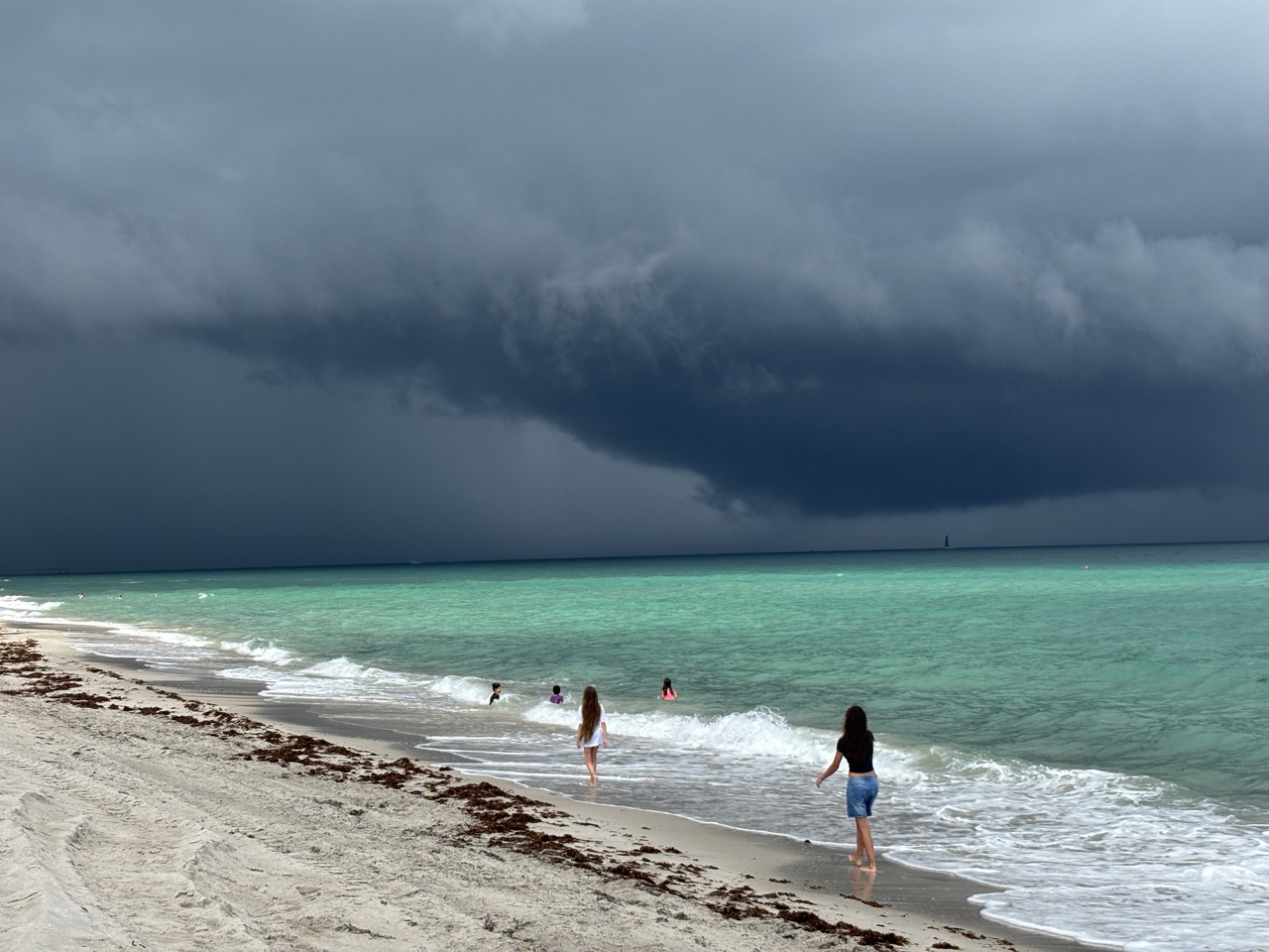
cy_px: 476
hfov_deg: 36.8
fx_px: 1906
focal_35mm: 52
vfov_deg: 28.0
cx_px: 634
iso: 40
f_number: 1.6
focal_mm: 5.96
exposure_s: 1/2933
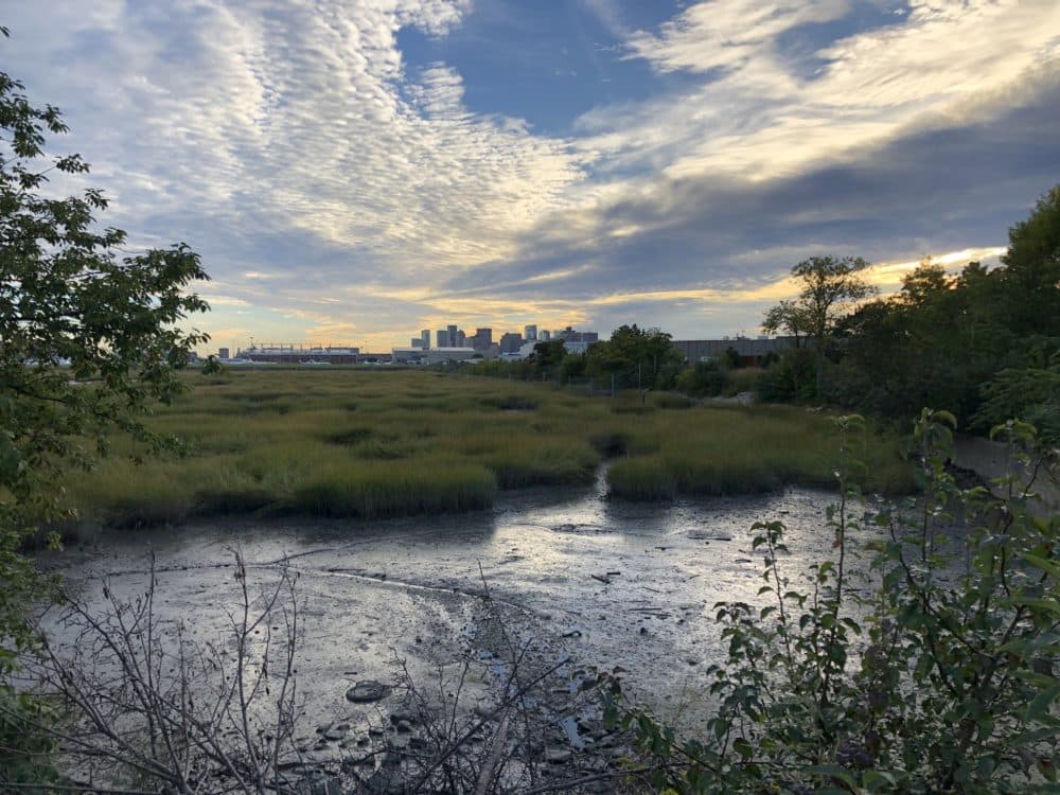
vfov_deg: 49.7
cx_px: 530
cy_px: 398
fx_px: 857
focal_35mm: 28
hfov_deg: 63.4
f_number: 1.8
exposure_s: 1/923
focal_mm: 3.99
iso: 20
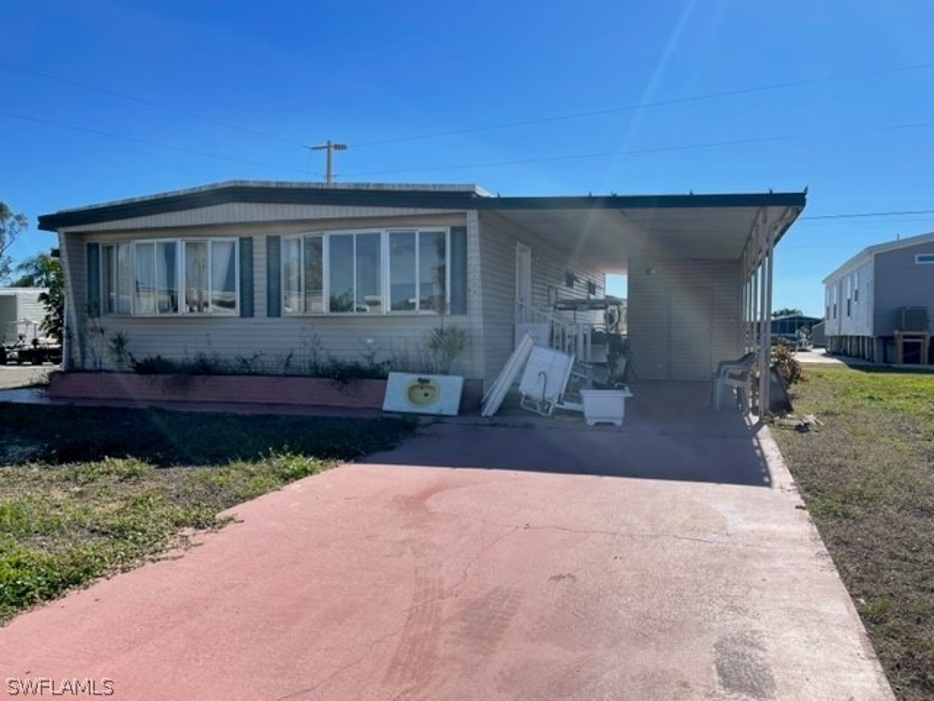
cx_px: 467
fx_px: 702
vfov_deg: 53.1
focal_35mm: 26
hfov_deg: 67.3
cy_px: 350
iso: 32
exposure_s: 1/4902
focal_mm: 5.1
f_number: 1.6
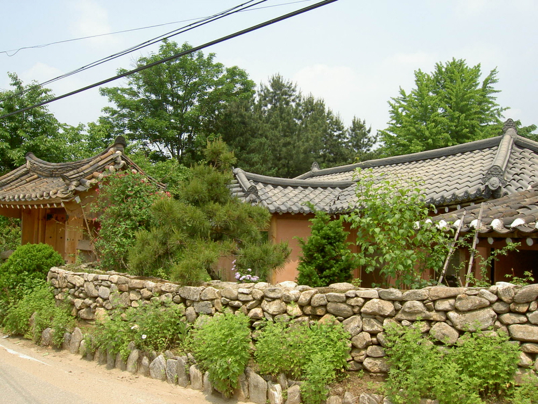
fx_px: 528
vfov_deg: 41.8
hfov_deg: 54.0
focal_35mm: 34
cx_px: 269
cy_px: 202
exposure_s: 1/250
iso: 50
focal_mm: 5.6
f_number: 4.7
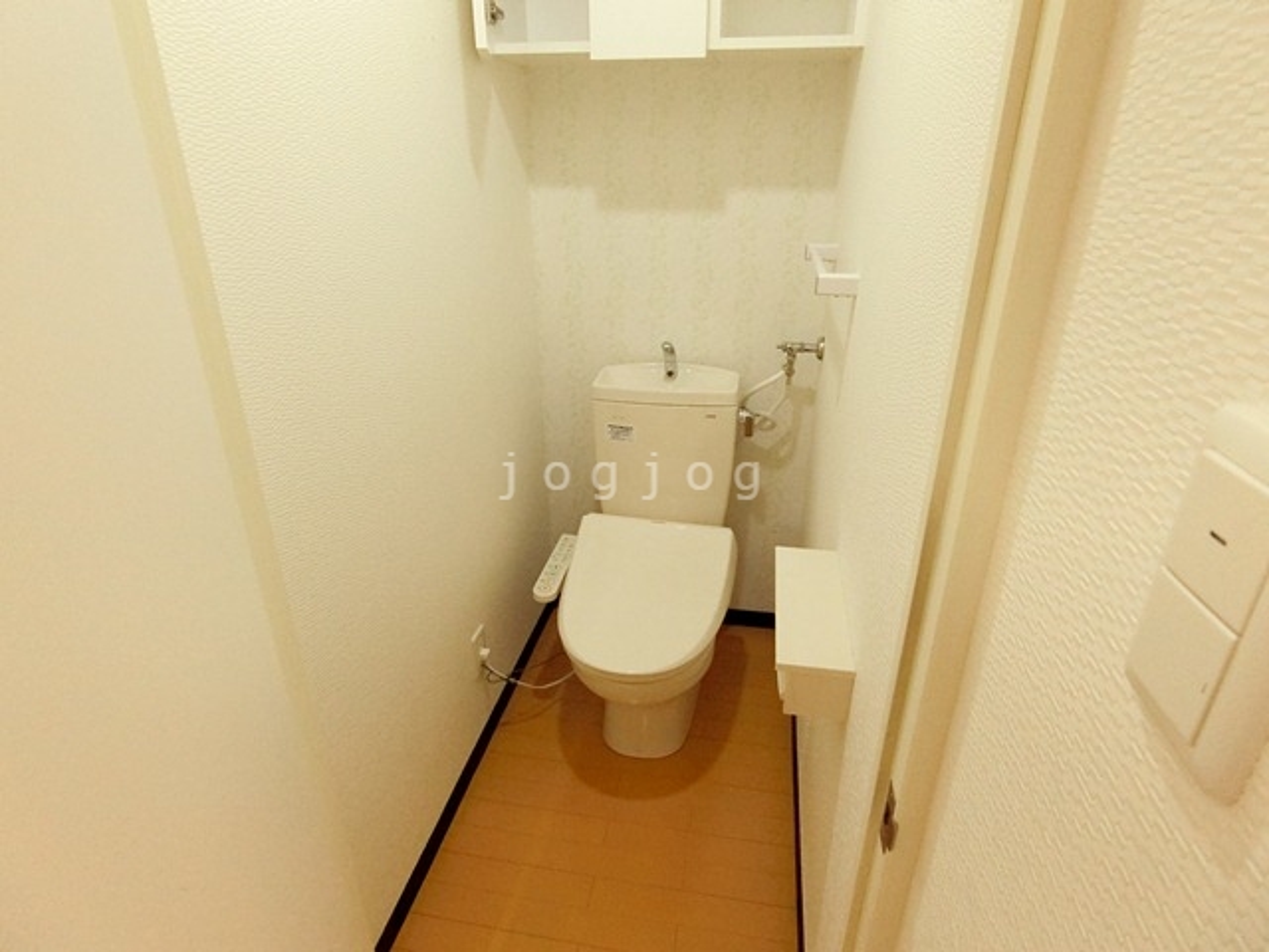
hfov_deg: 84.7
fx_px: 697
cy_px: 476
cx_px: 634
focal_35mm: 19
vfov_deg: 68.7
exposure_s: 1/320
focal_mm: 4.06
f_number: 2.7
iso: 1600
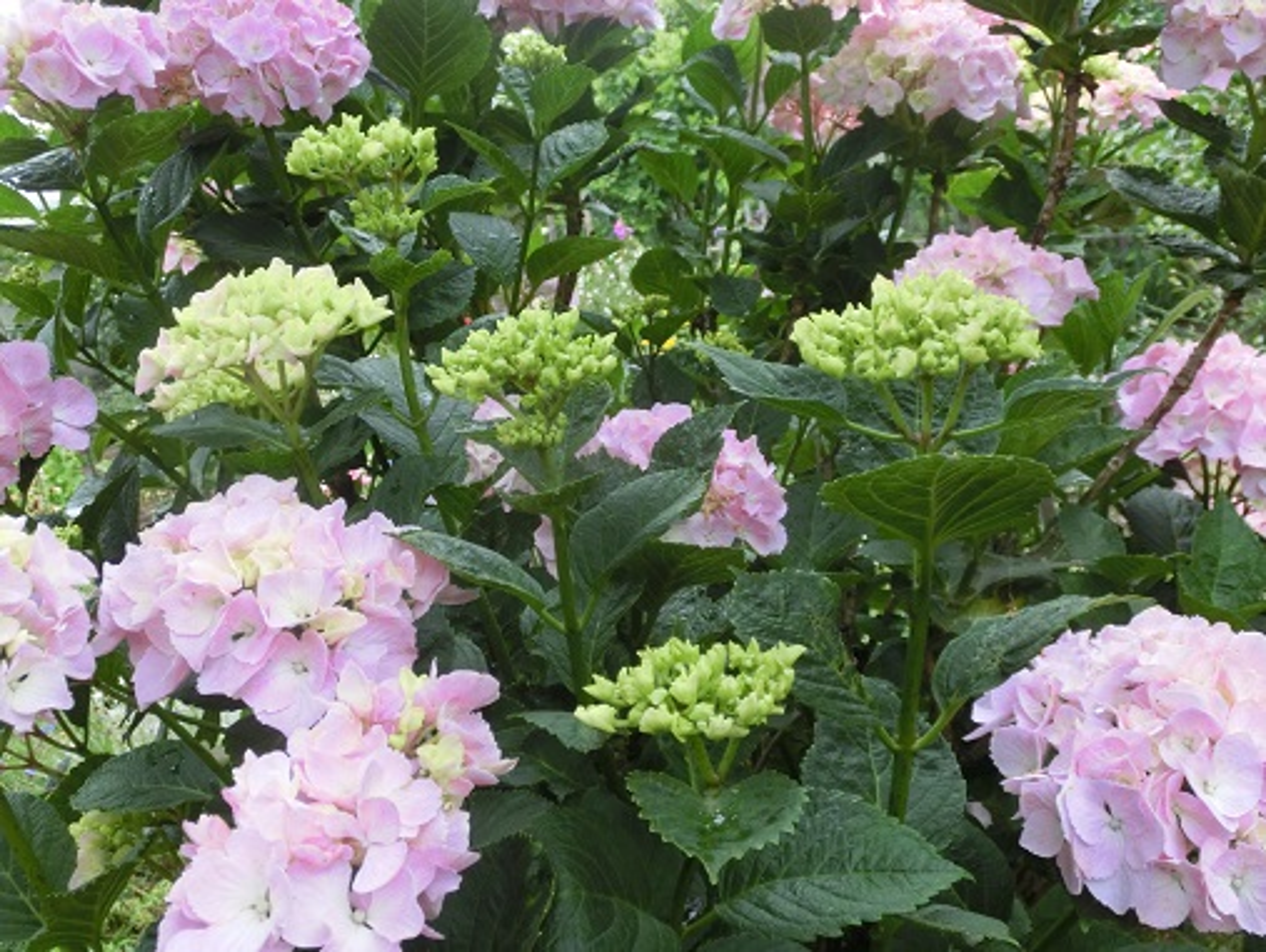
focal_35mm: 37
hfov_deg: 50.1
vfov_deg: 38.7
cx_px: 633
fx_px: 1354
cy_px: 476
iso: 250
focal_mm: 6.5
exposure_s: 1/125
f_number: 4.1
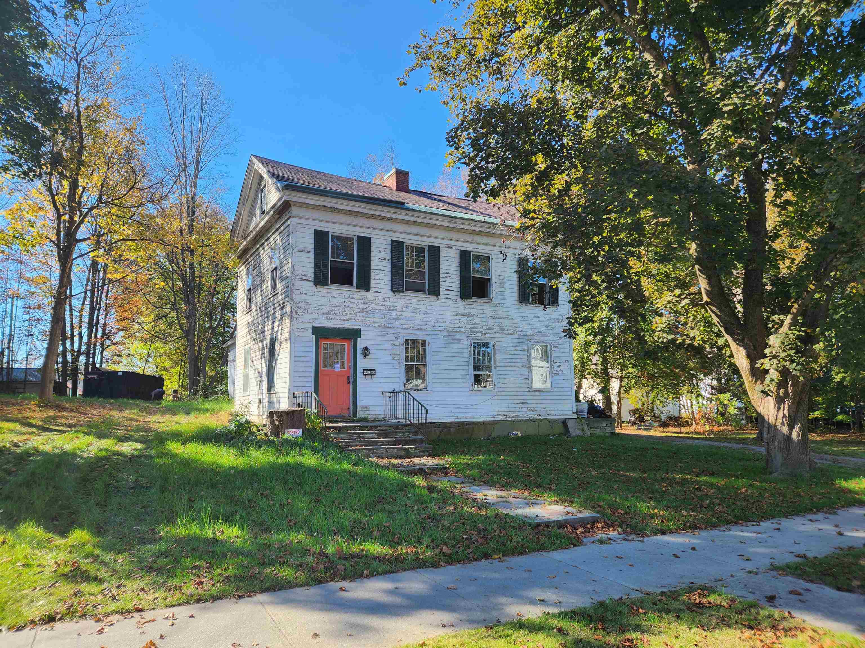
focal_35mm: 23
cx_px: 432
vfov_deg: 58.9
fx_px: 575
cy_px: 324
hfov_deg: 73.9
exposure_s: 1/487
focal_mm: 5.4
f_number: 1.8
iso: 20
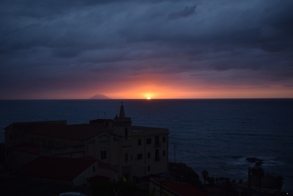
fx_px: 354
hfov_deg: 45.0
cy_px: 98
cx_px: 146
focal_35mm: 44
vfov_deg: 30.8
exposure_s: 1/60
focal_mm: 29
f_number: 4.2
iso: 100
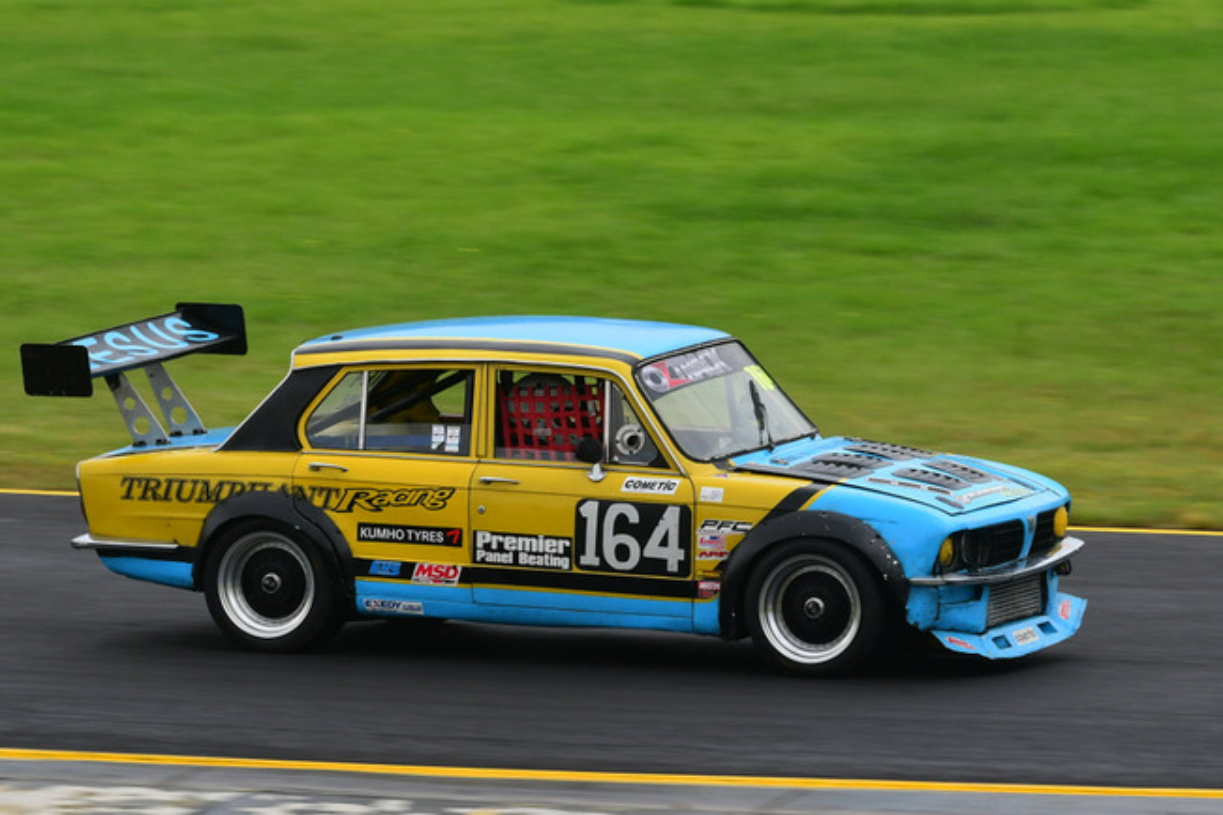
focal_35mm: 369
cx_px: 631
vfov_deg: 3.7
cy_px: 355
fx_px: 12535
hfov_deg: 5.6
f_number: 11
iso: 320
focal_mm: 200
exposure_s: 1/250
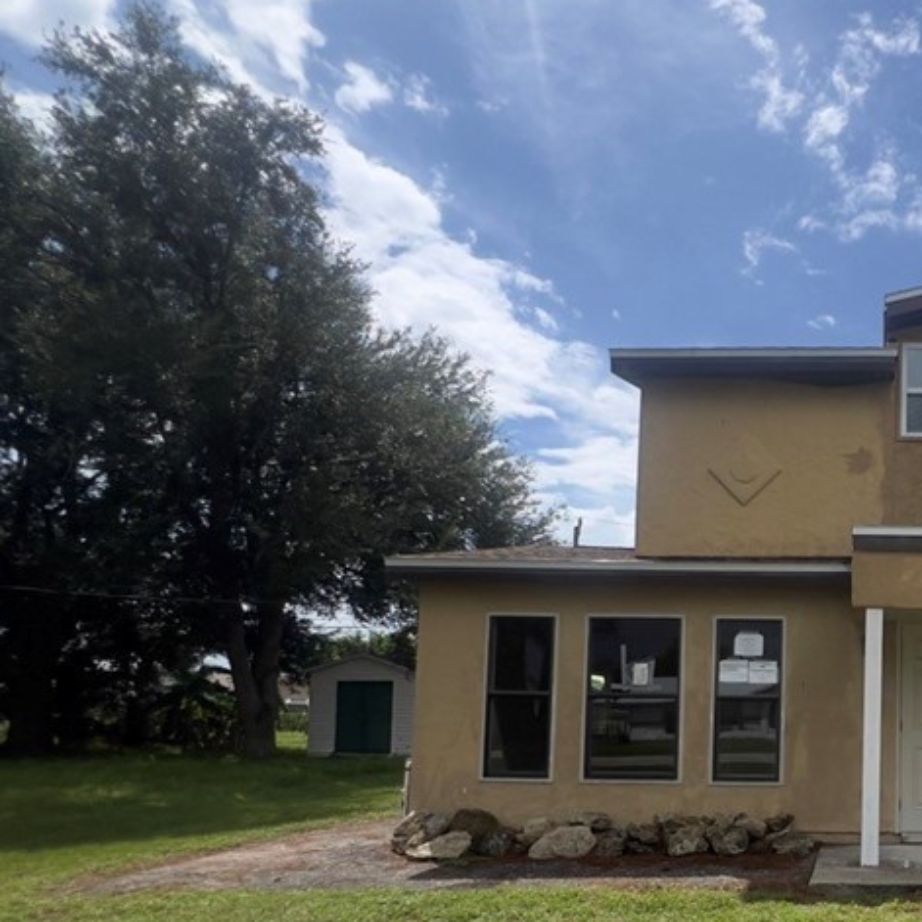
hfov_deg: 52.9
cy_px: 666
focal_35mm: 25
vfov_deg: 60.3
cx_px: 873
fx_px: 753
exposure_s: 1/2538
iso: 32
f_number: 1.8
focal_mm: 1.57
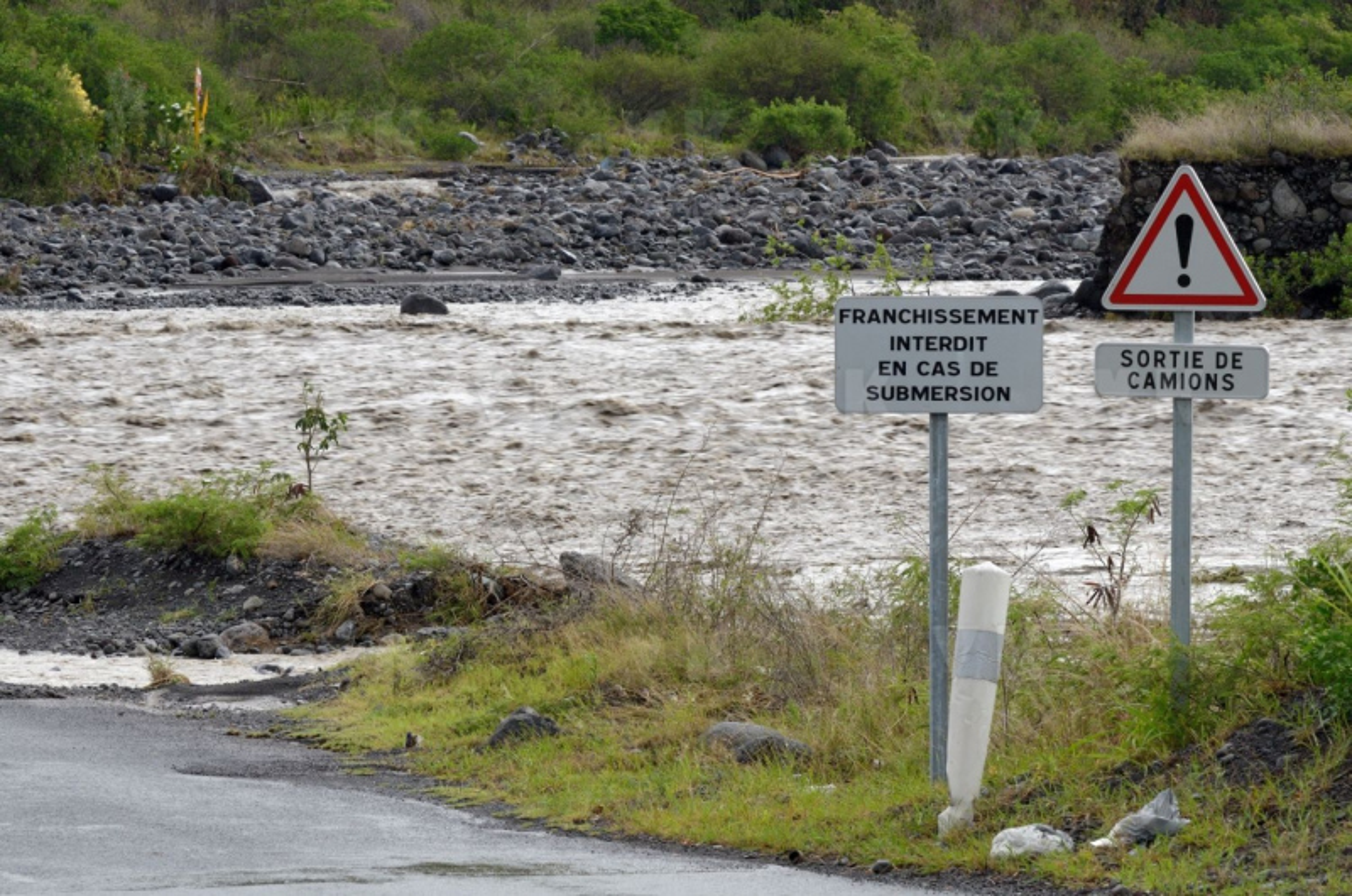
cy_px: 448
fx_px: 5622
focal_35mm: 150
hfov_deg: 13.7
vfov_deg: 9.1
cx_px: 676
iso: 400
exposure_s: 1/100
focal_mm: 100
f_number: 9
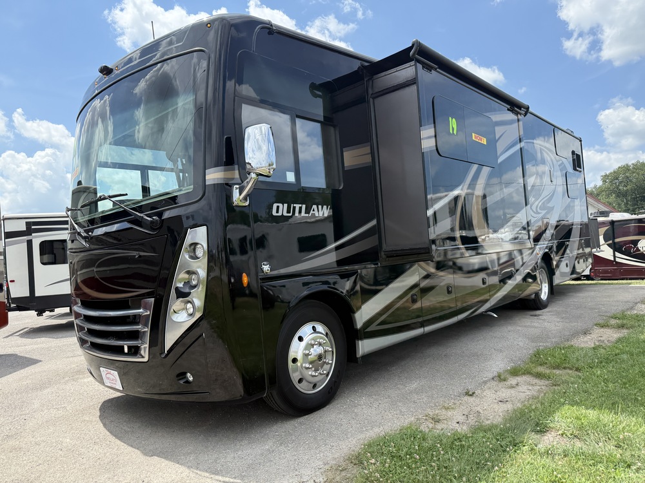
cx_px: 322
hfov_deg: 71.6
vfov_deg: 56.8
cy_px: 242
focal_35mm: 24
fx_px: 447
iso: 100
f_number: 1.78
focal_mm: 6.76
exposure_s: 1/2703
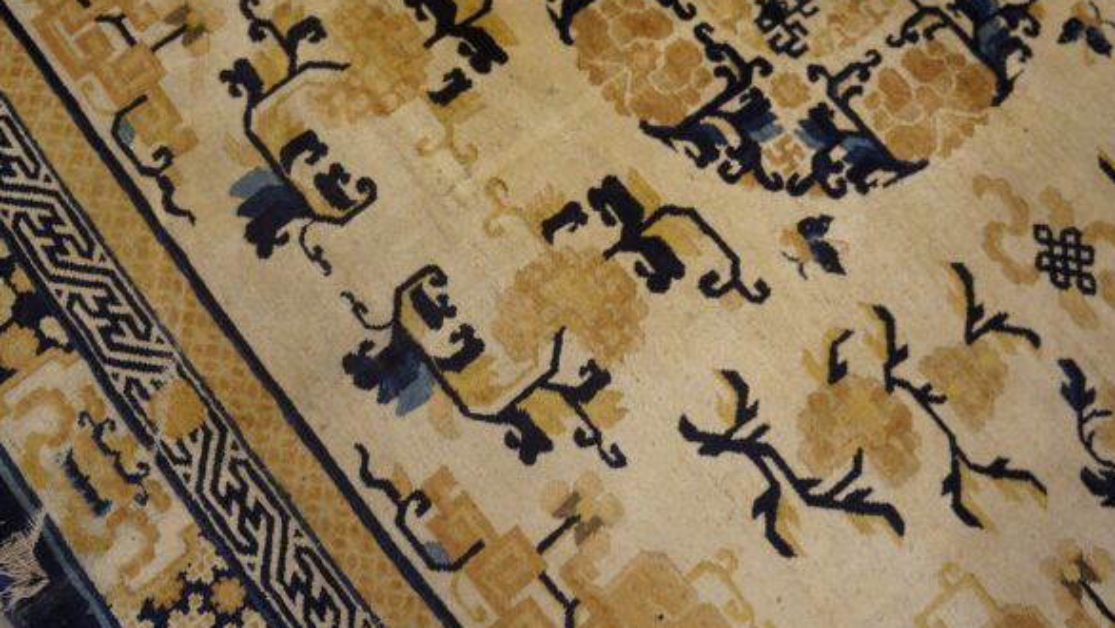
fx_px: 903
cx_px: 569
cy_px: 265
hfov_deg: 63.4
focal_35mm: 31
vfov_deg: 38.2
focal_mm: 19
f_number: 4
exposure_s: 1/160
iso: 1250
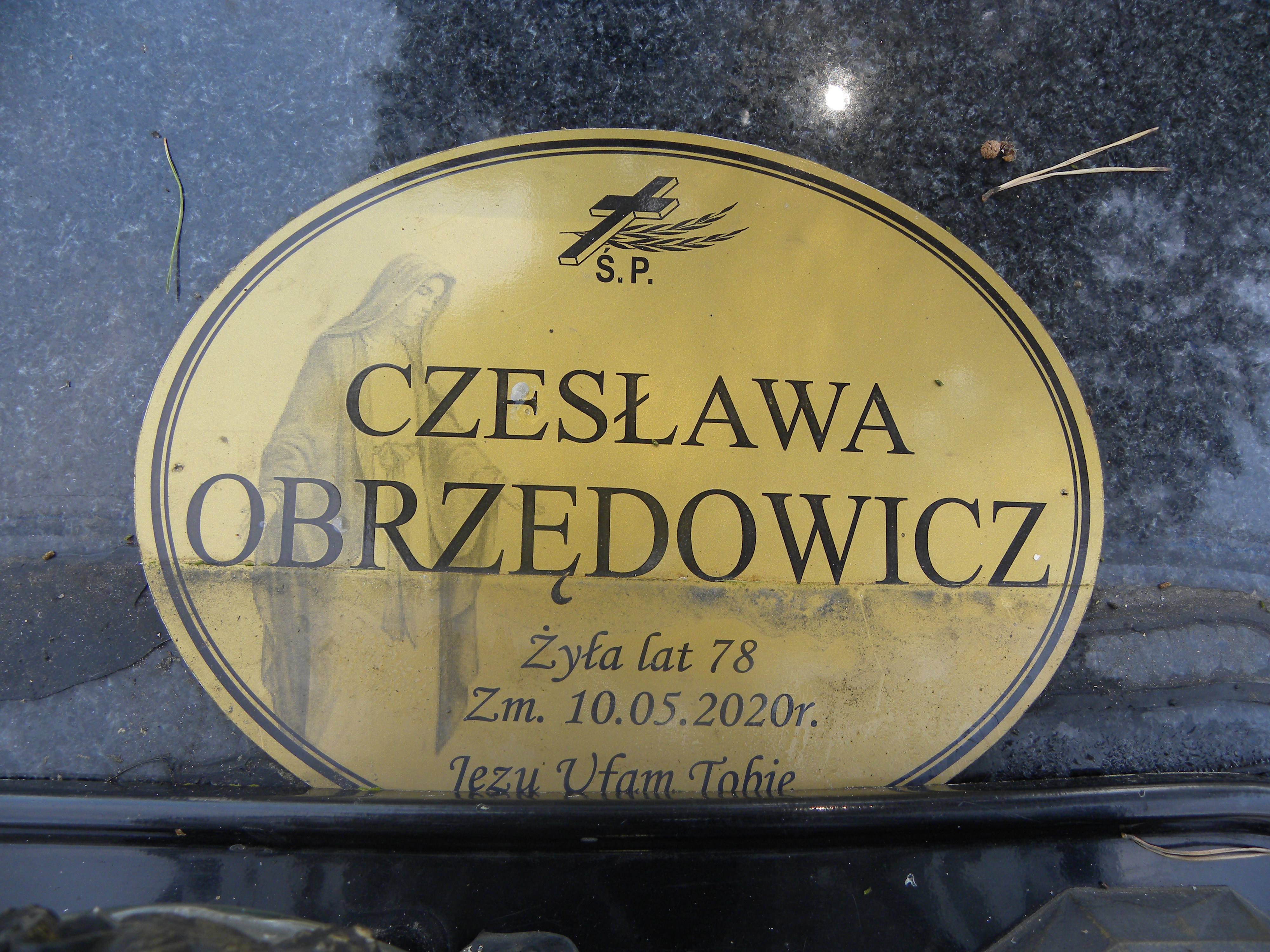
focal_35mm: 26
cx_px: 635
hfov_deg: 67.3
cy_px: 476
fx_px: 954
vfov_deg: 53.1
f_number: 3.5
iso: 64
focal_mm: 4.6
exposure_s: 1/135
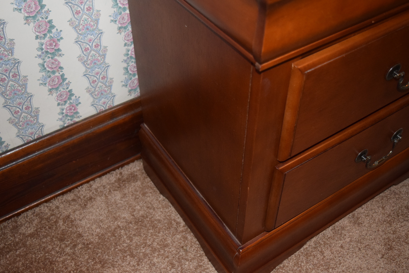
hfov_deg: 47.9
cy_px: 136
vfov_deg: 33.1
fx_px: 460
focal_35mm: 40
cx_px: 204
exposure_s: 1/60
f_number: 4
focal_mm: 27
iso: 2000
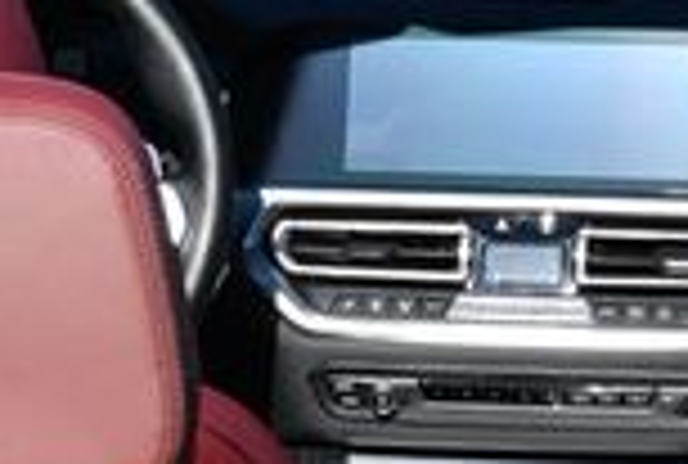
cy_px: -117
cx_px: 607
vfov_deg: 4.4
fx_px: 6076
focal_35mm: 317
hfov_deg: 6.5
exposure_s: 1/250
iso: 125
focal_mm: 38
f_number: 8
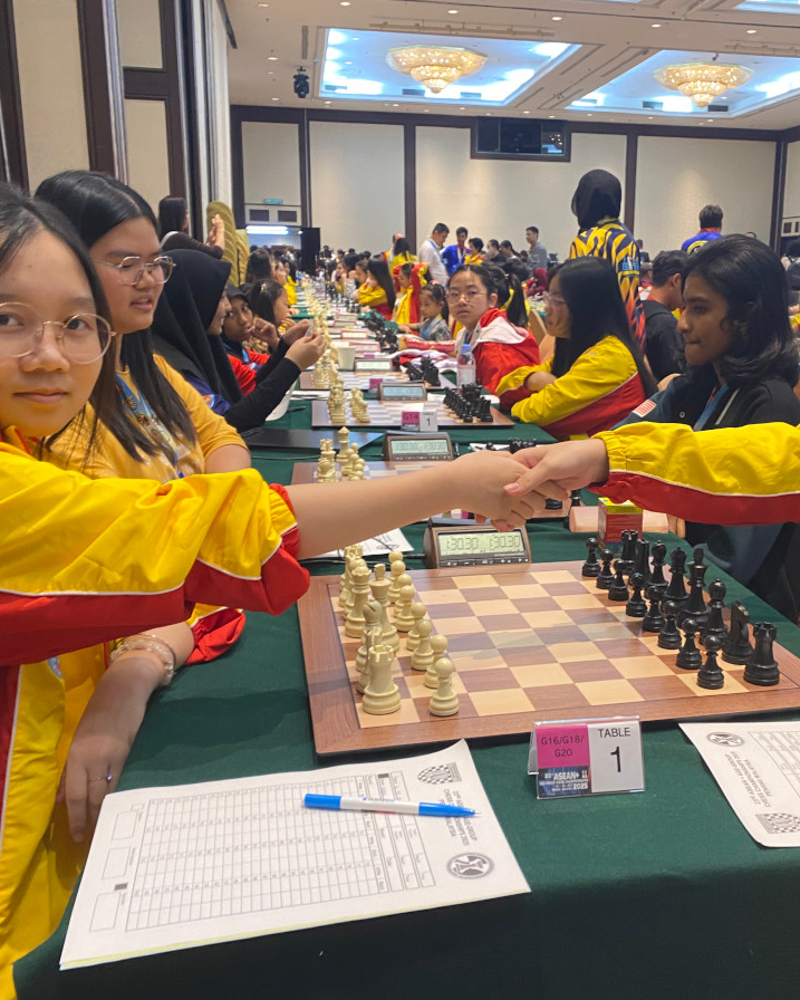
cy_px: 499
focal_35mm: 34
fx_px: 1006
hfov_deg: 42.8
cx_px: 533
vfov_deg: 52.8
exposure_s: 1/50
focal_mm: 4.25
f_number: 1.8
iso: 200
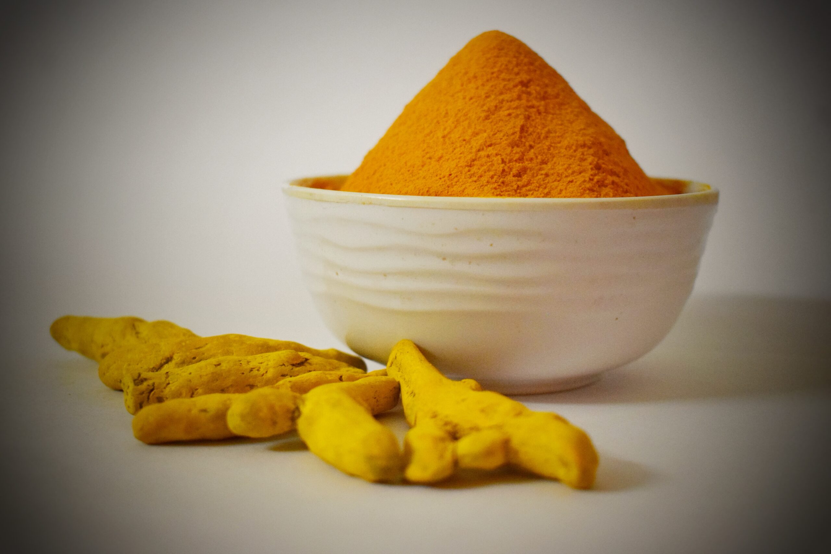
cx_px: 416
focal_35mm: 52
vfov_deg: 25.8
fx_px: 1212
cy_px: 277
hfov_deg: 37.8
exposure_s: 1/160
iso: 3200
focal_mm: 35
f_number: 4.5
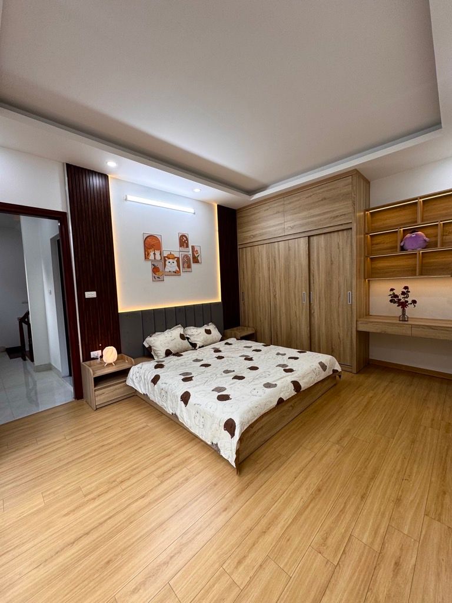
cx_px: 226
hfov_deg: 85.7
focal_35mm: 14
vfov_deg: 102.1
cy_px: 302
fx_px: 244
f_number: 2.2
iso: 64
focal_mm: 2.22
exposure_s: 1/100
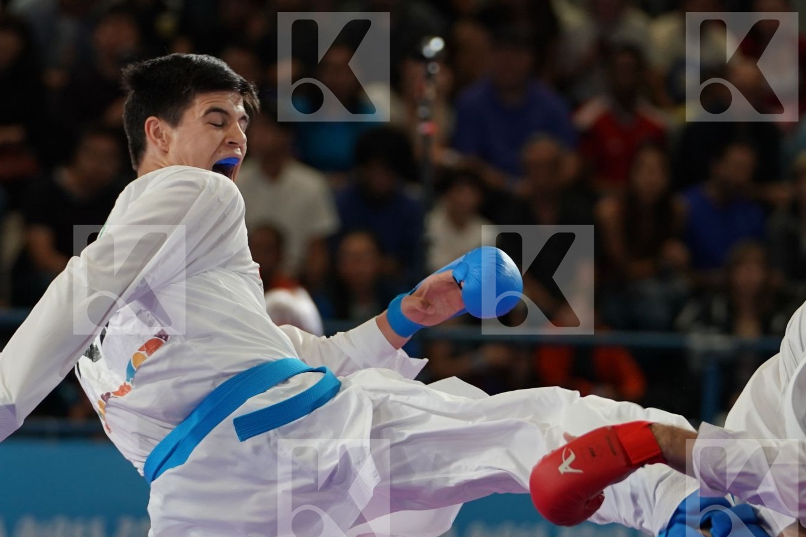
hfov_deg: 7.0
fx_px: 6627
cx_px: 334
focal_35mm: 296
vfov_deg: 4.6
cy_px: 280
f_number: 2.8
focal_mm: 147
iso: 1000
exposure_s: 1/1000
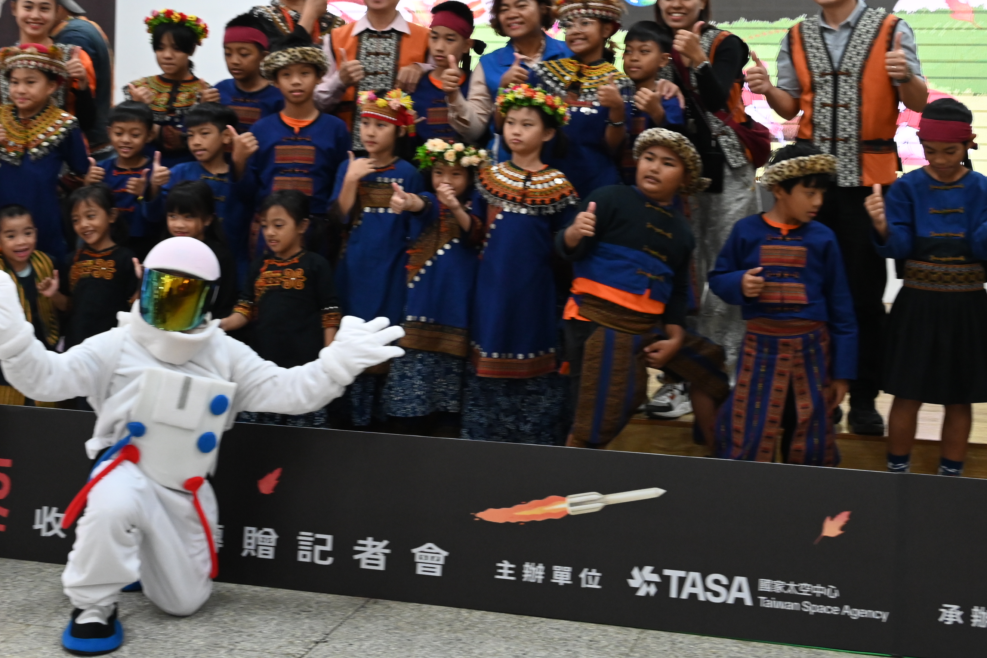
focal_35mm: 60
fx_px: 1644
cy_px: 145
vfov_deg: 22.3
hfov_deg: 33.4
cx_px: 449
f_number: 4.8
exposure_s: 1/125
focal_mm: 35
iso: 2500
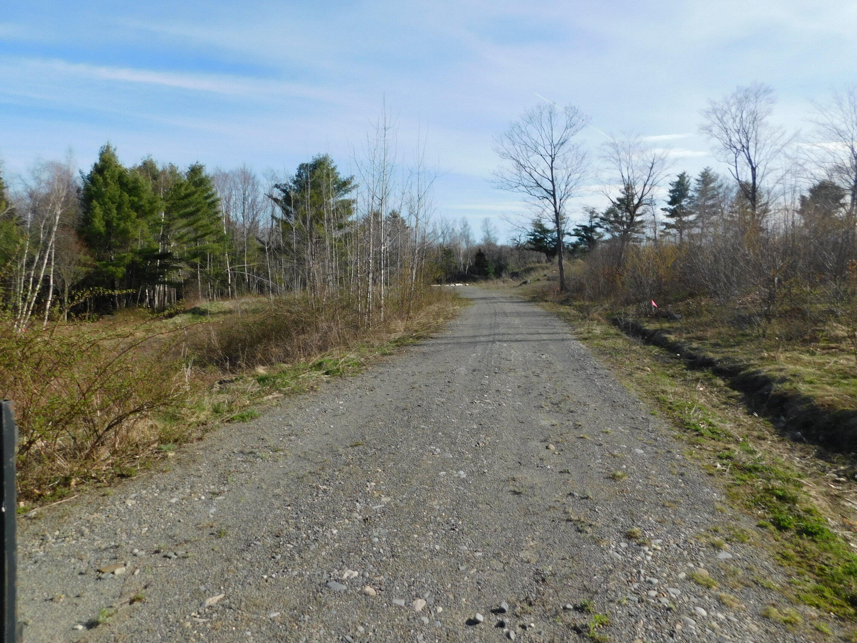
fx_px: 569
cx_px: 428
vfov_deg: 58.9
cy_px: 322
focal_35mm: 23
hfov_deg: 73.9
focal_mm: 4
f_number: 6
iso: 125
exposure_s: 1/500
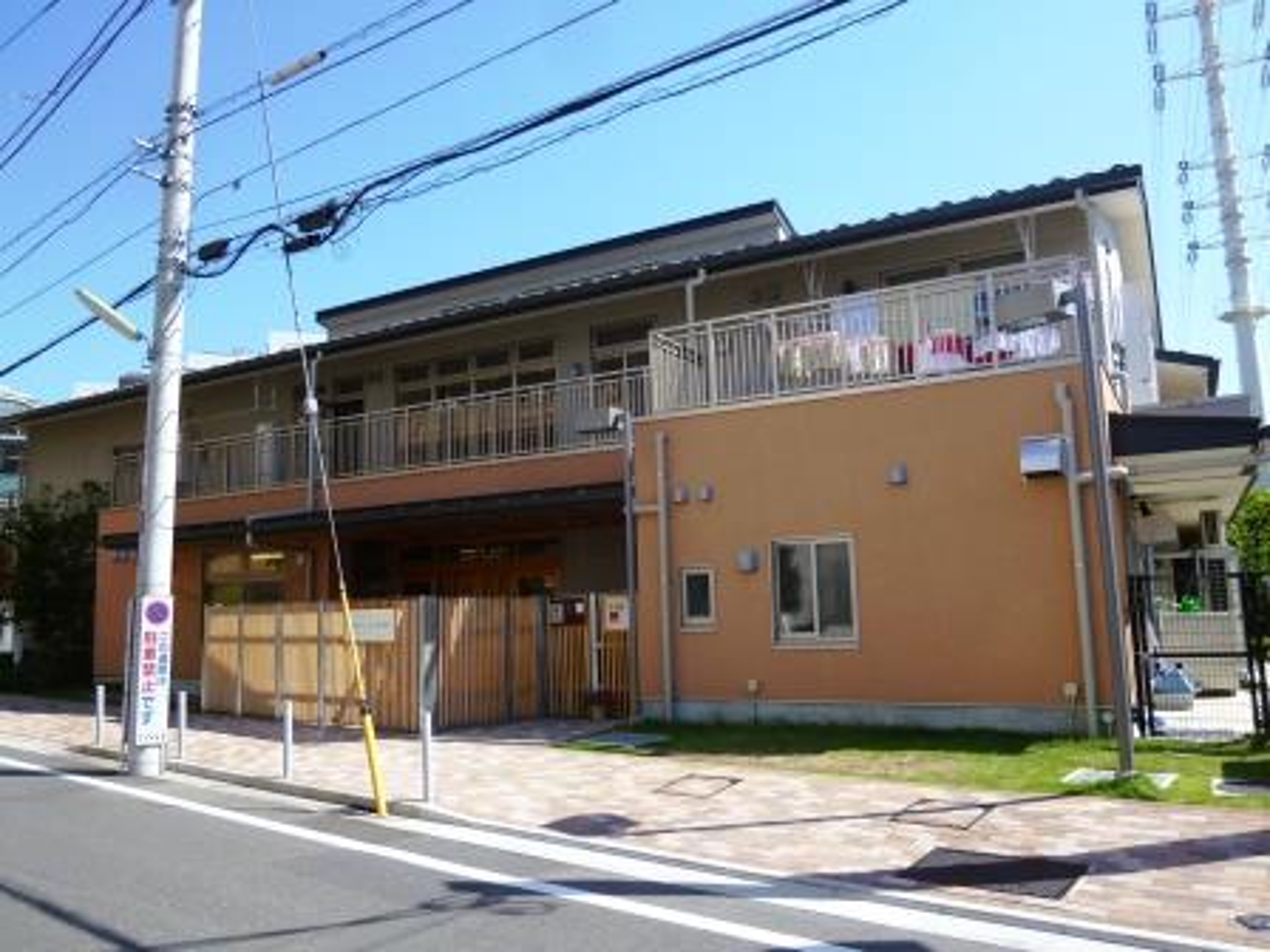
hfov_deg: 67.3
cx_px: 635
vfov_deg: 53.1
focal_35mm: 26
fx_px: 954
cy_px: 476
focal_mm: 4.6
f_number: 2.6
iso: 100
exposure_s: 1/640
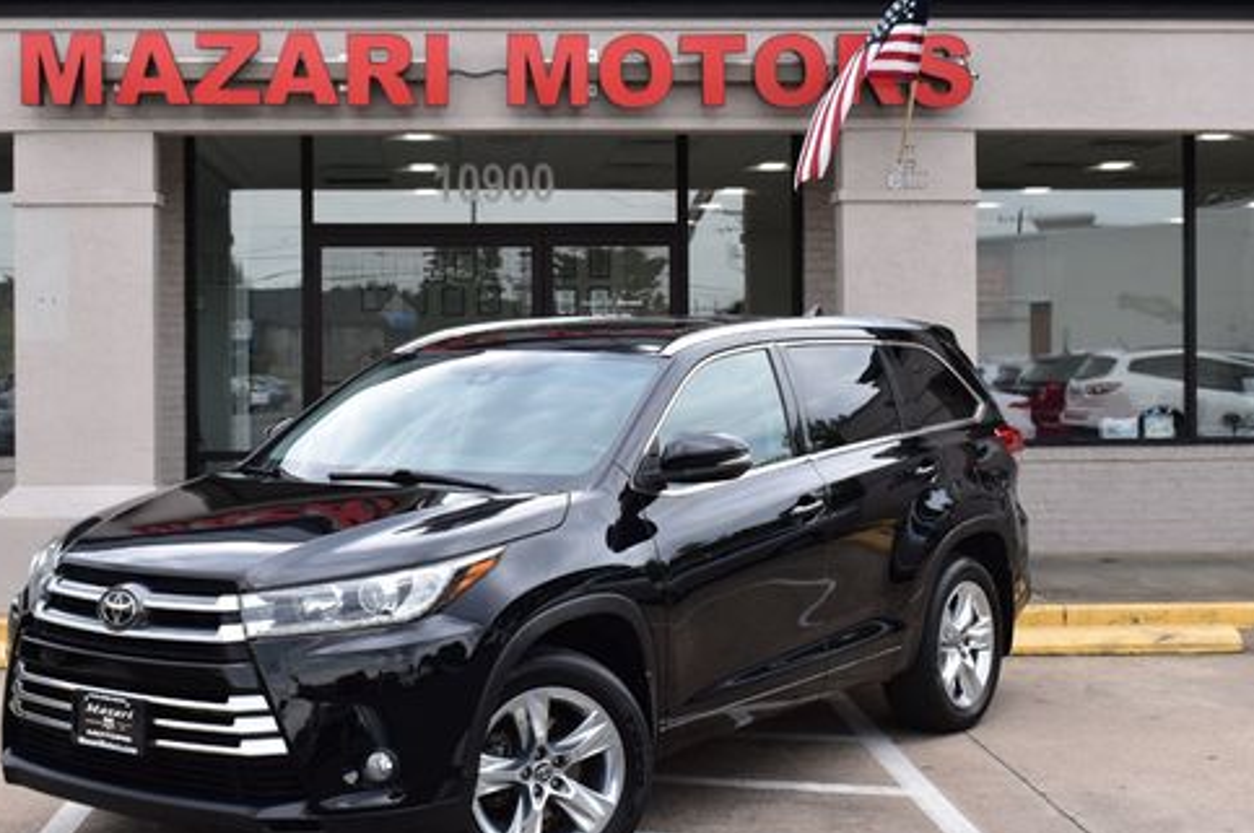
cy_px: 366
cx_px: 548
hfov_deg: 34.7
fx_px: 2007
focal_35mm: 58
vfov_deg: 23.5
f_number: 10
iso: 400
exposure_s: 1/200
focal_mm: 29
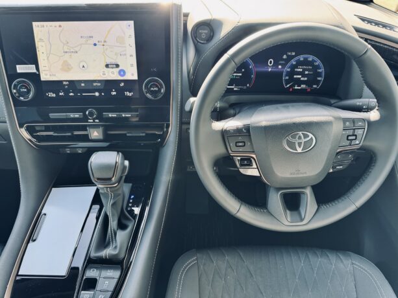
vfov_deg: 56.8
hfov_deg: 71.6
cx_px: 199
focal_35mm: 24
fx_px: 276
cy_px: 149
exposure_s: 1/121
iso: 125
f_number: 1.78
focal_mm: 6.76
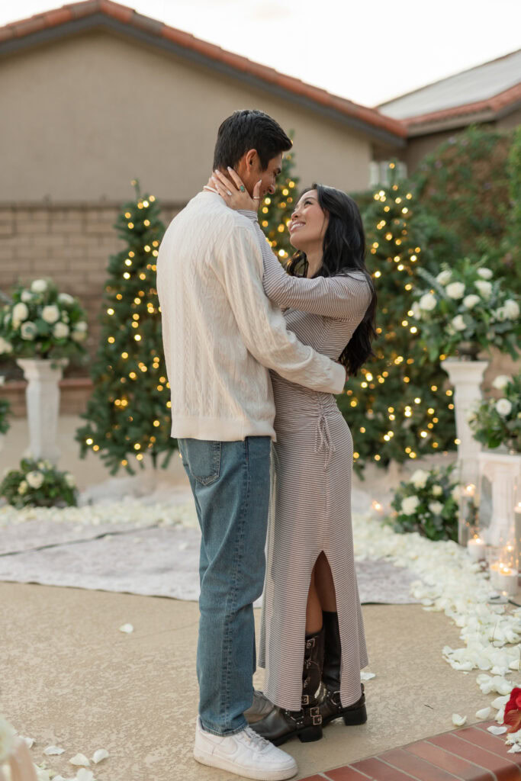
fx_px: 1085
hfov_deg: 27.0
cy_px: 390
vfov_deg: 39.6
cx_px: 260
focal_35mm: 50
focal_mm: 50
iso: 320
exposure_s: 1/200
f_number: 1.6
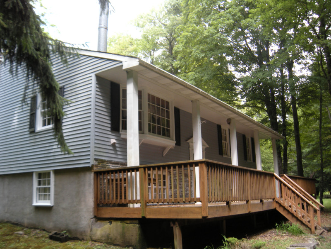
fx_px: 335
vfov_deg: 40.7
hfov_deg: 52.6
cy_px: 124
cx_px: 166
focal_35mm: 35
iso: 64
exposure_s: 1/57
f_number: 3.8
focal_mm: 5.9
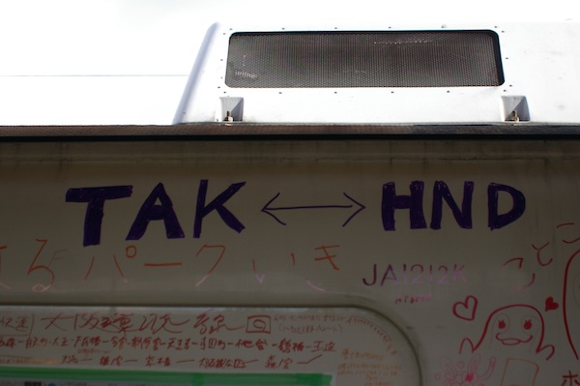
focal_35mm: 56
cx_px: 290
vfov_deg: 24.4
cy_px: 193
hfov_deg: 36.0
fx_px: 893
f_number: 4
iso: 400
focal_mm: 37
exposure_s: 1/750
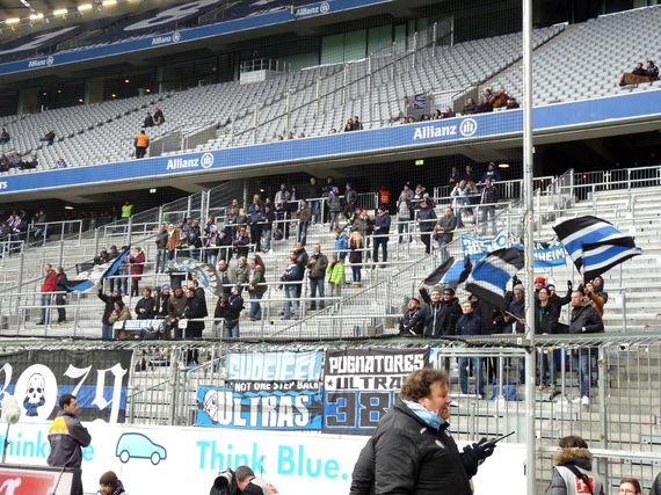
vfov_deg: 26.5
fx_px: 1050
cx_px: 330
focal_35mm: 55
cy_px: 248
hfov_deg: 35.0
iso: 400
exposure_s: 1/100
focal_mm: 9.9
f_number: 3.2
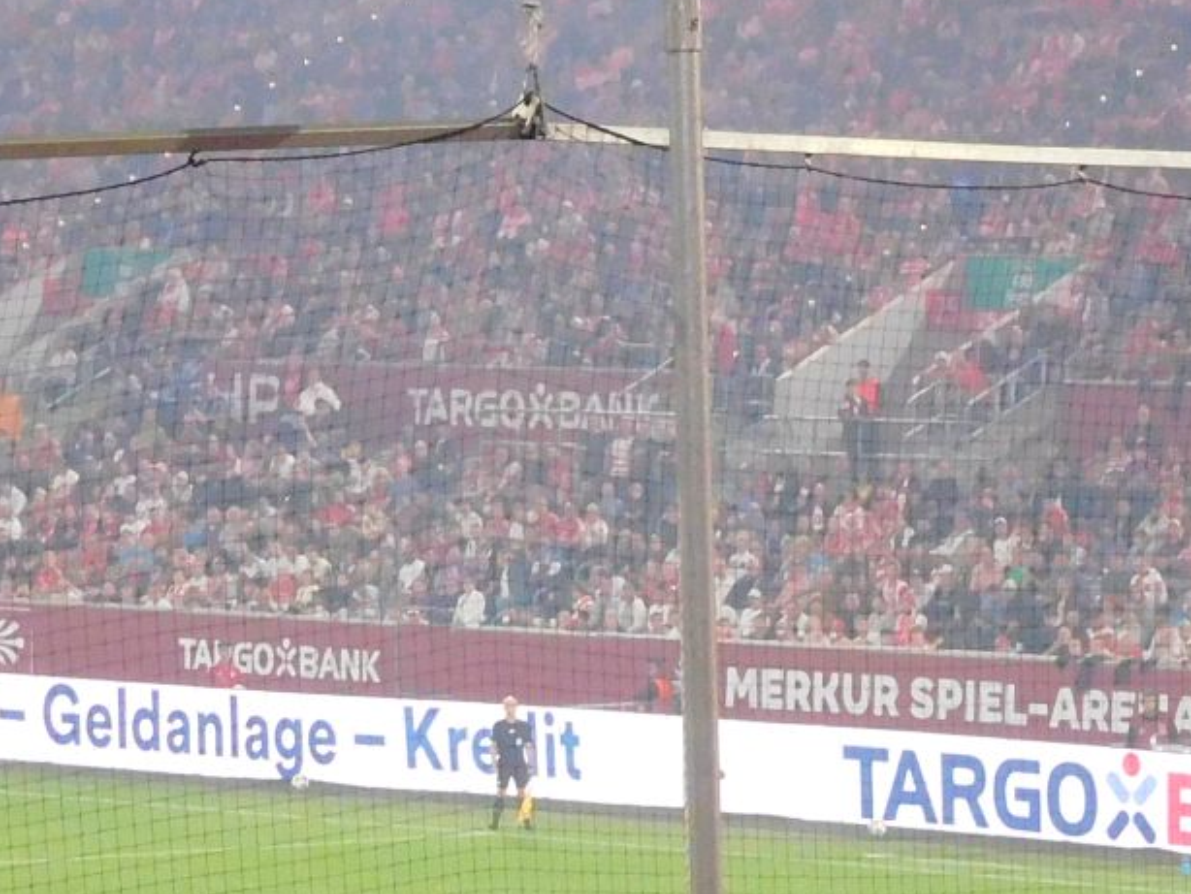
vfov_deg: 6.4
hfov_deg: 8.7
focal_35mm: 228
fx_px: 7848
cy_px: 1398
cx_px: 821
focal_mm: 12.5
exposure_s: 1/80
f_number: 4.5
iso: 400
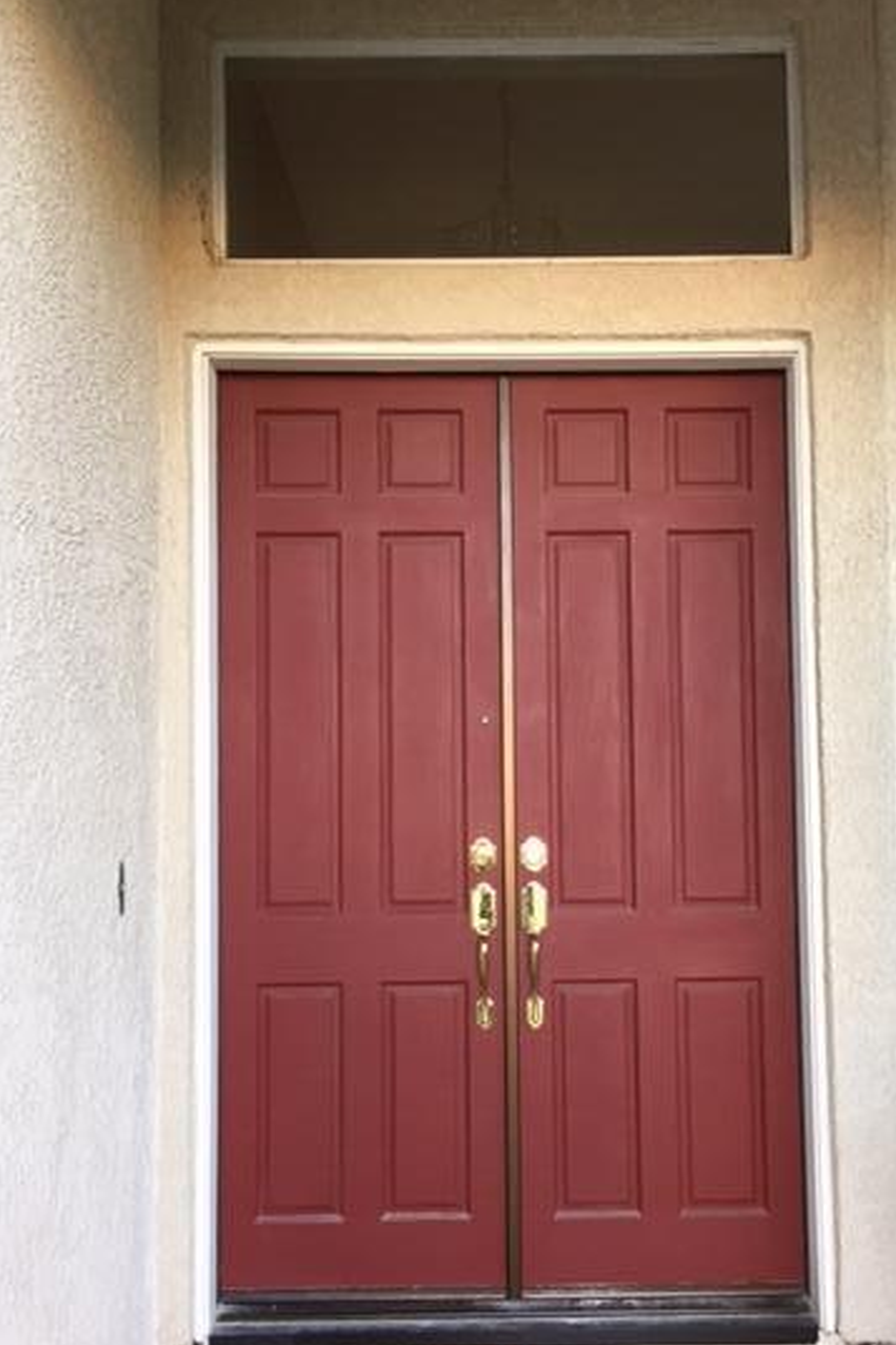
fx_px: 1345
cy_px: 743
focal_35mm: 36
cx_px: 537
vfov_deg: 53.0
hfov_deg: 36.7
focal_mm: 4.15
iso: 40
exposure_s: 1/30
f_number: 2.2
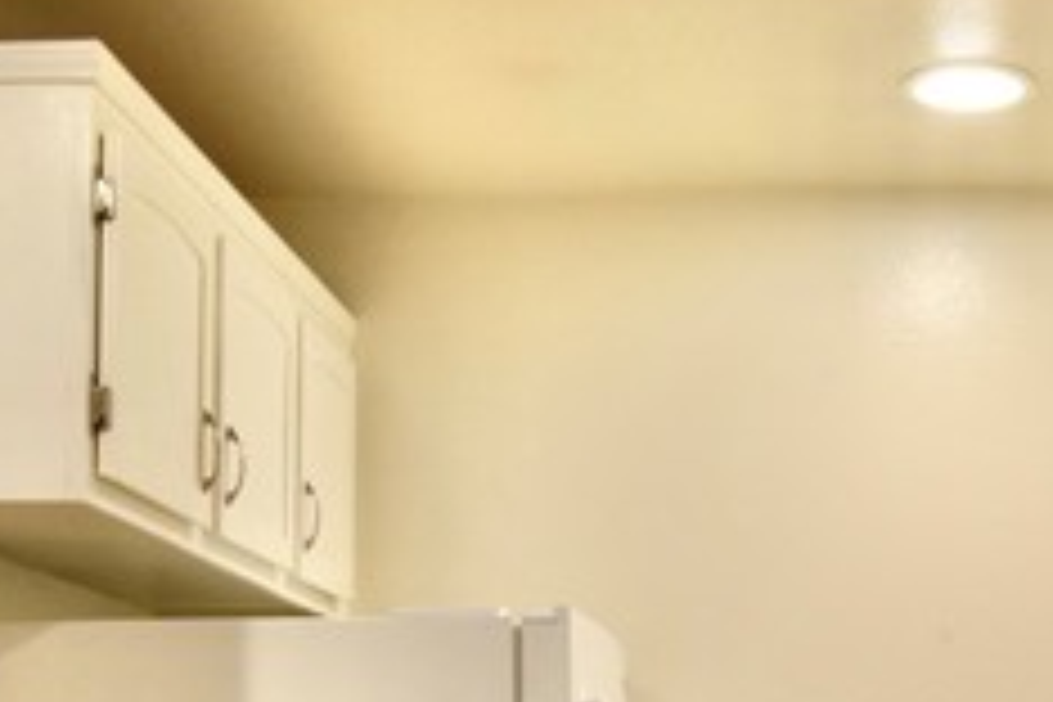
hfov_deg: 26.7
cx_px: 882
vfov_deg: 17.3
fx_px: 2164
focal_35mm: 74
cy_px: 920
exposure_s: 1/60
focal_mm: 18
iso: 500
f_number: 4
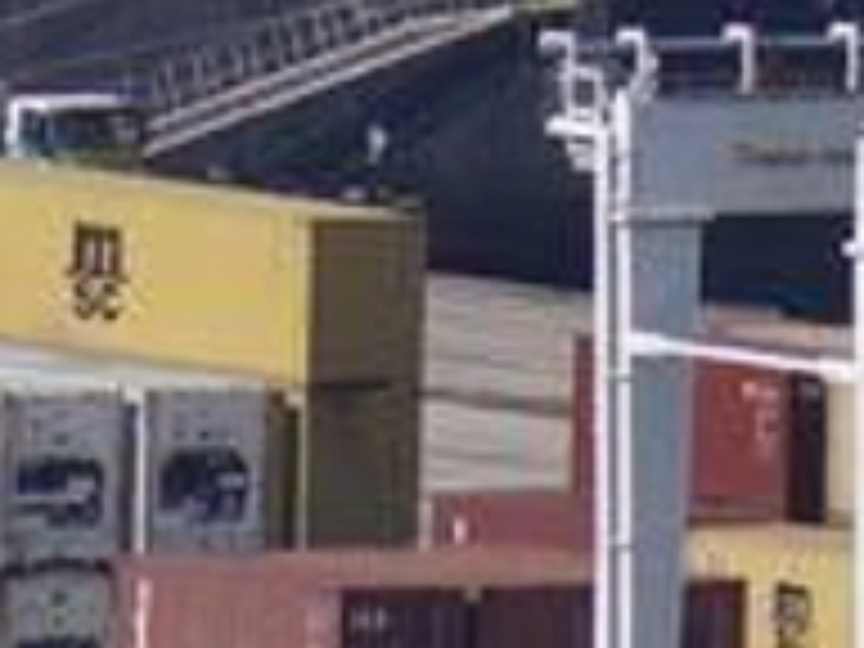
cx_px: -972
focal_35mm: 1798
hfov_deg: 1.1
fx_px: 44877
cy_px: -1156
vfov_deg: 0.8
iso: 100
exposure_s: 1/320
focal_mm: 150
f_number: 6.3
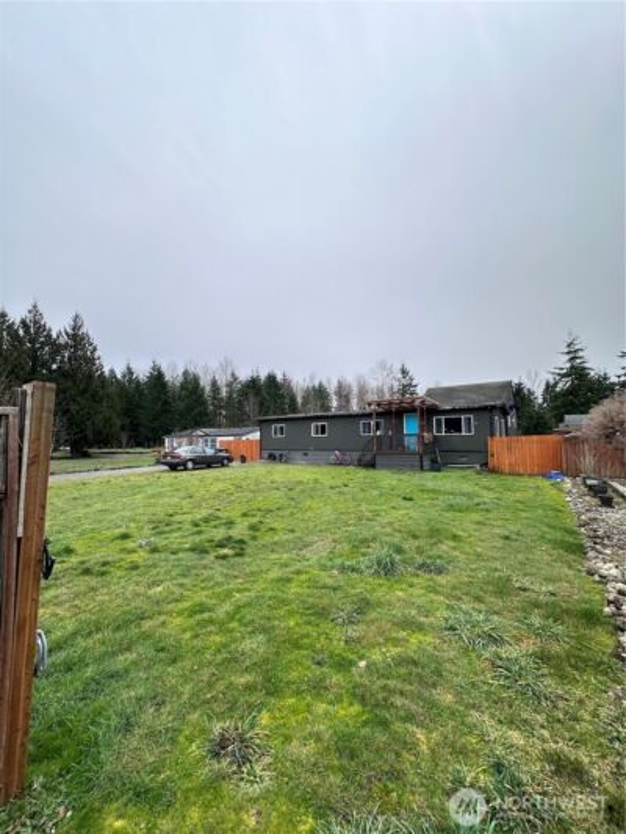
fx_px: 337
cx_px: 313
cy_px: 417
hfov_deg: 85.7
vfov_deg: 102.1
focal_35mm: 14
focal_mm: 2.22
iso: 40
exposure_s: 1/220
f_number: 2.2
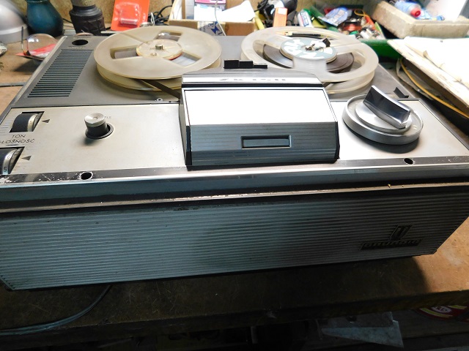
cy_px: 176
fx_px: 312
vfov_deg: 58.9
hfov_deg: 73.9
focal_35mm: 23
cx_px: 234
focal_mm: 4
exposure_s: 1/30
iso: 360
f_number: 3
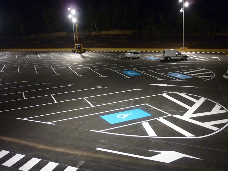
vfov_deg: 42.9
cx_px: 114
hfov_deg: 55.4
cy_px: 86
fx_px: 217
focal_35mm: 33
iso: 400
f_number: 2.8
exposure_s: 1/8
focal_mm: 5.5
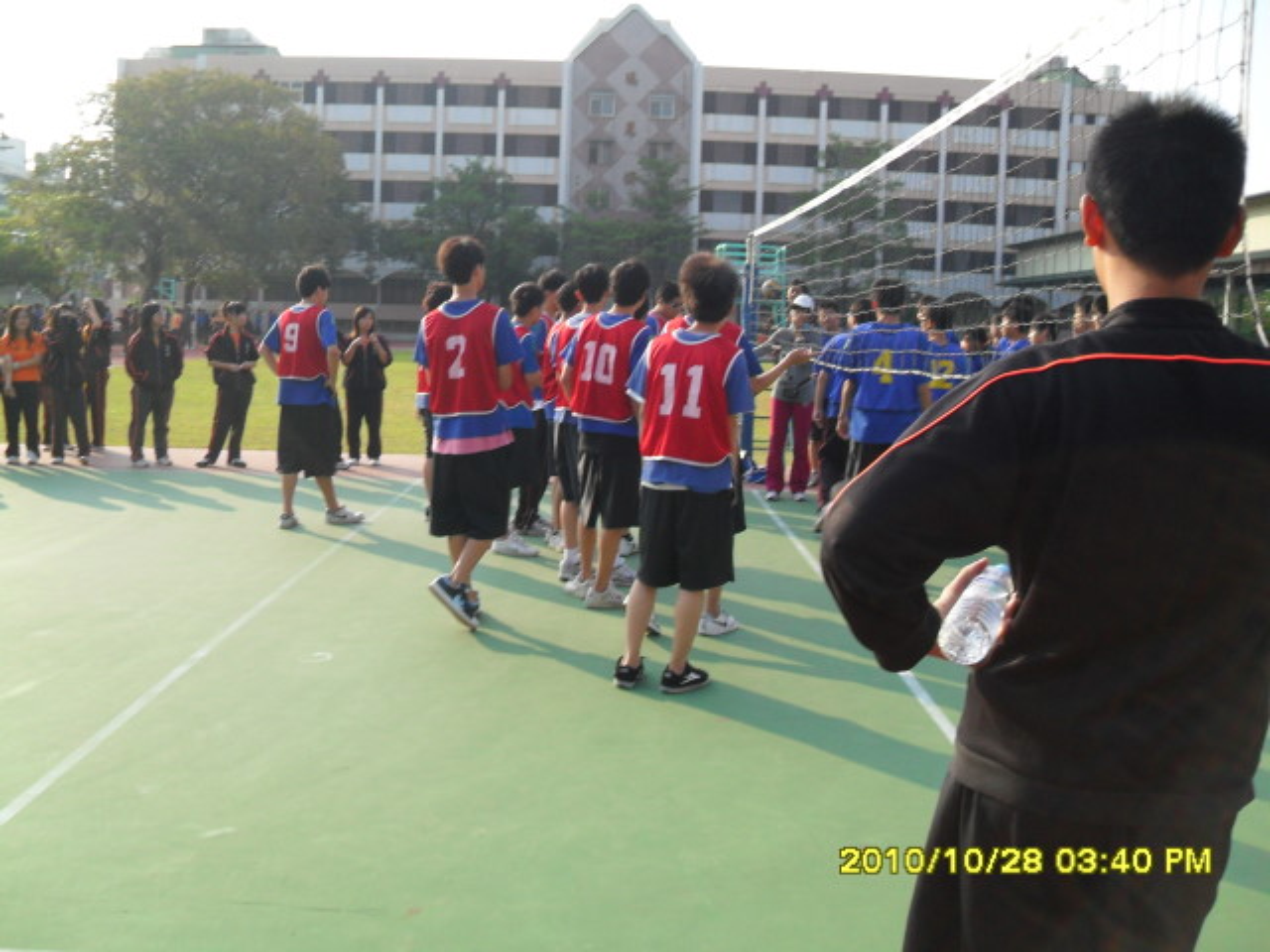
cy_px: 476
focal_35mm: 35
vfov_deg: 40.7
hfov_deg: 52.6
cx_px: 635
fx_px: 1284
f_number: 8.9
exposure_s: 1/60
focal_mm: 6.2
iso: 100
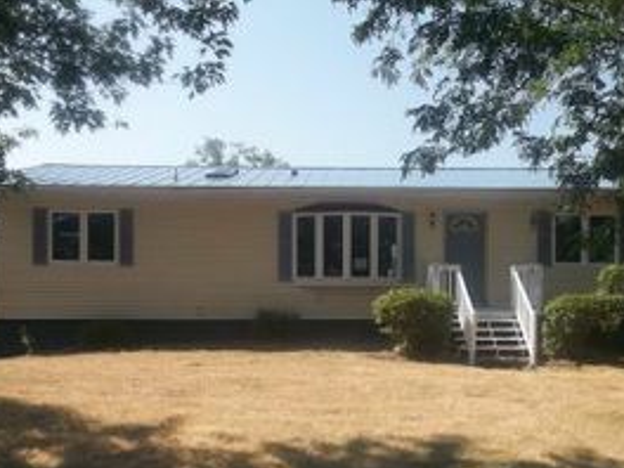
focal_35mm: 42
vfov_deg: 34.1
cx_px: 359
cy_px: 305
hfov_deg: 44.7
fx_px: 757
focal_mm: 5.7
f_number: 9.4
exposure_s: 1/125
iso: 80
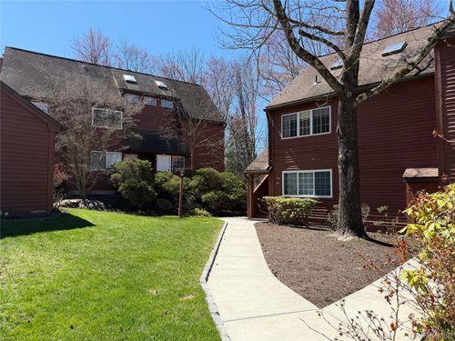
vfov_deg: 56.8
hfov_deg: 71.6
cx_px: 228
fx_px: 315
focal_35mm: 24
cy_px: 170
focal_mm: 6.76
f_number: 1.78
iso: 80
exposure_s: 1/2110
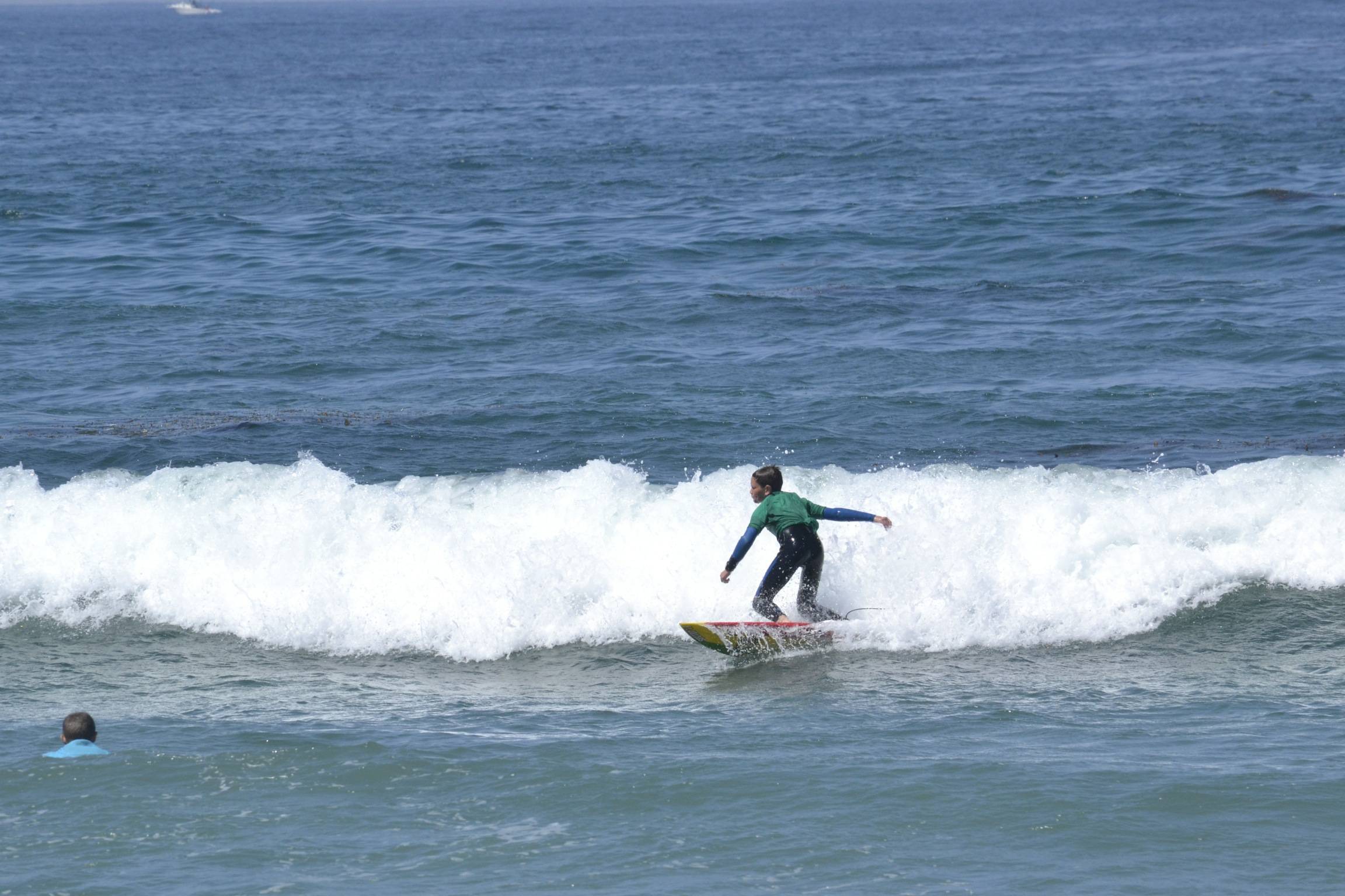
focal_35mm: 450
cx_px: 672
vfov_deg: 3.1
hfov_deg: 4.6
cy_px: 448
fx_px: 16811
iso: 800
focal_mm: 300
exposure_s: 1/1600
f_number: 11
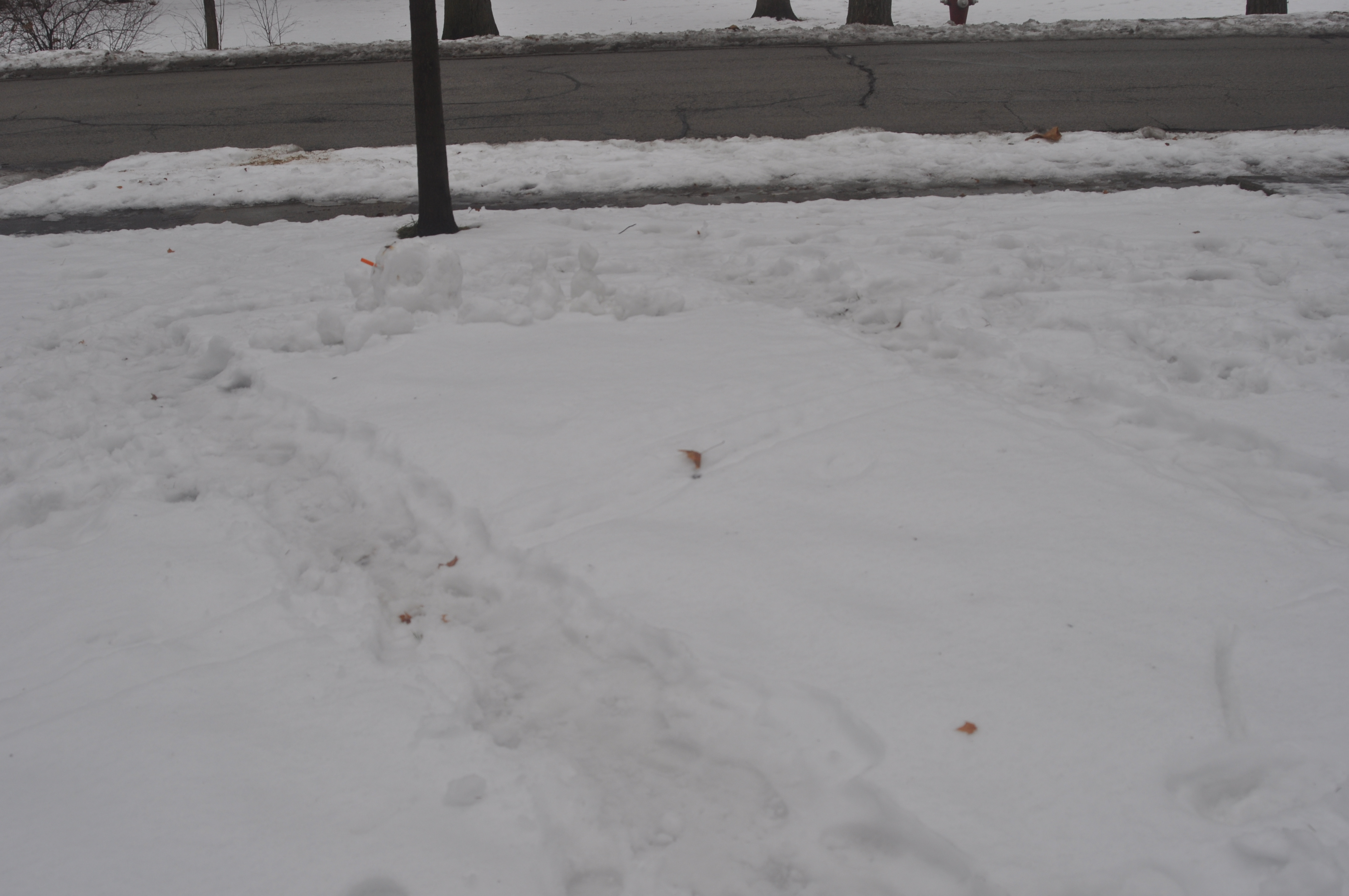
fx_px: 1572
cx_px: 674
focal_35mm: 42
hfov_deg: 46.4
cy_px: 448
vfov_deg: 31.8
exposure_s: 1/200
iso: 200
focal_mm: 28
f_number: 7.1
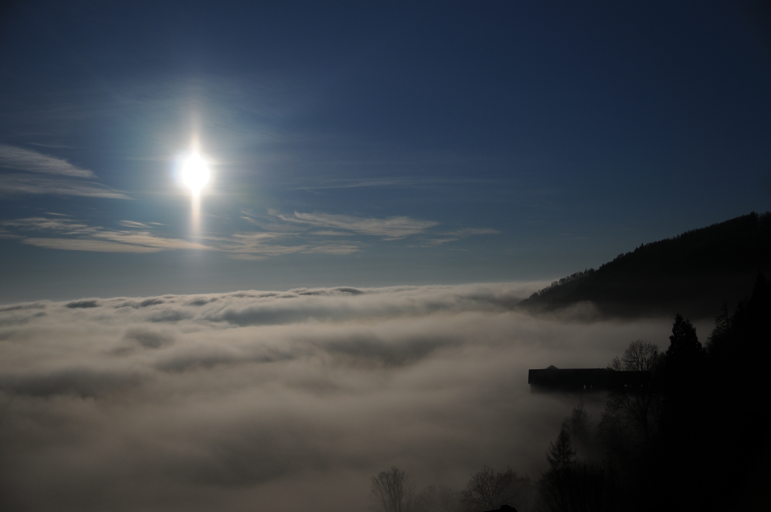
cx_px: 386
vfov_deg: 31.8
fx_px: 898
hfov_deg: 46.4
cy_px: 256
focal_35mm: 42
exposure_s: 1/8000
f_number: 3.2
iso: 200
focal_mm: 28
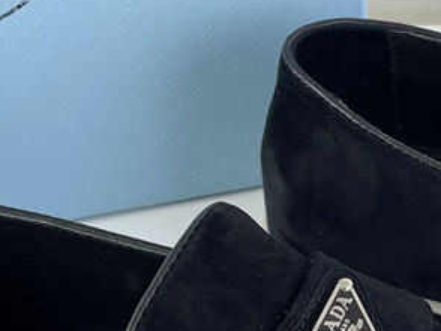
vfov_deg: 13.8
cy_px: 316
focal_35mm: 106
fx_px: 1352
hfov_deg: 17.9
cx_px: 478
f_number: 1.6
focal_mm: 4.2
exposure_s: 1/105
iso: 32
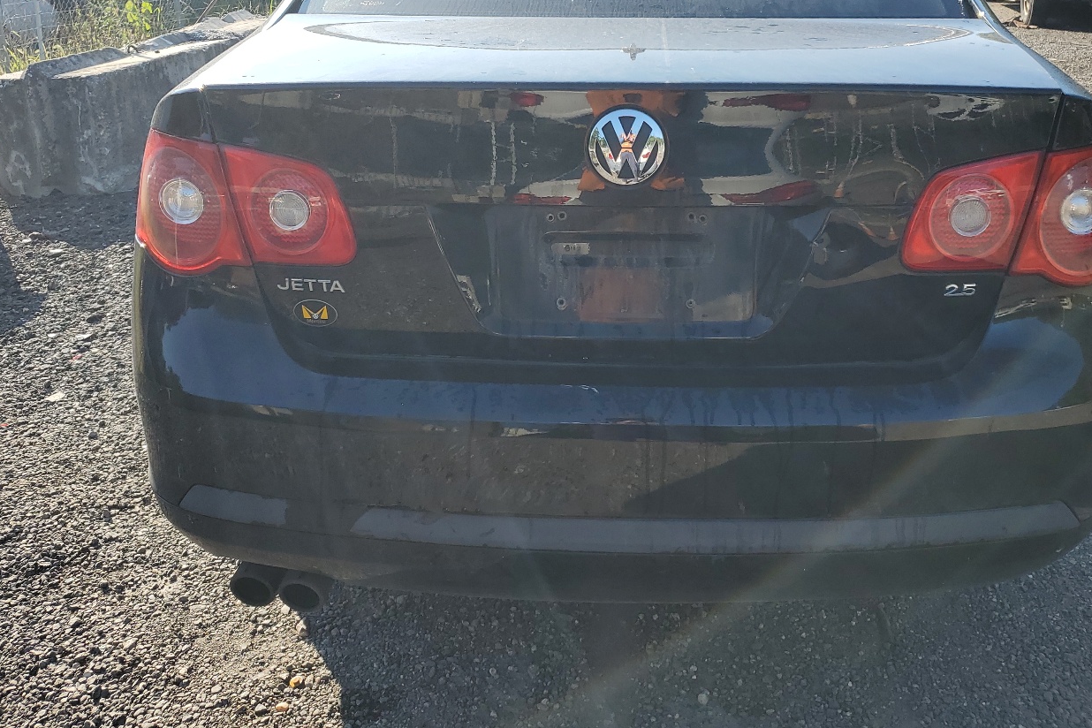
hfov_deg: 54.3
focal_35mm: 35
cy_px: 242
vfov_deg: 37.4
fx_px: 1062
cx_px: 613
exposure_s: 1/1429
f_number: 1.5
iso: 50
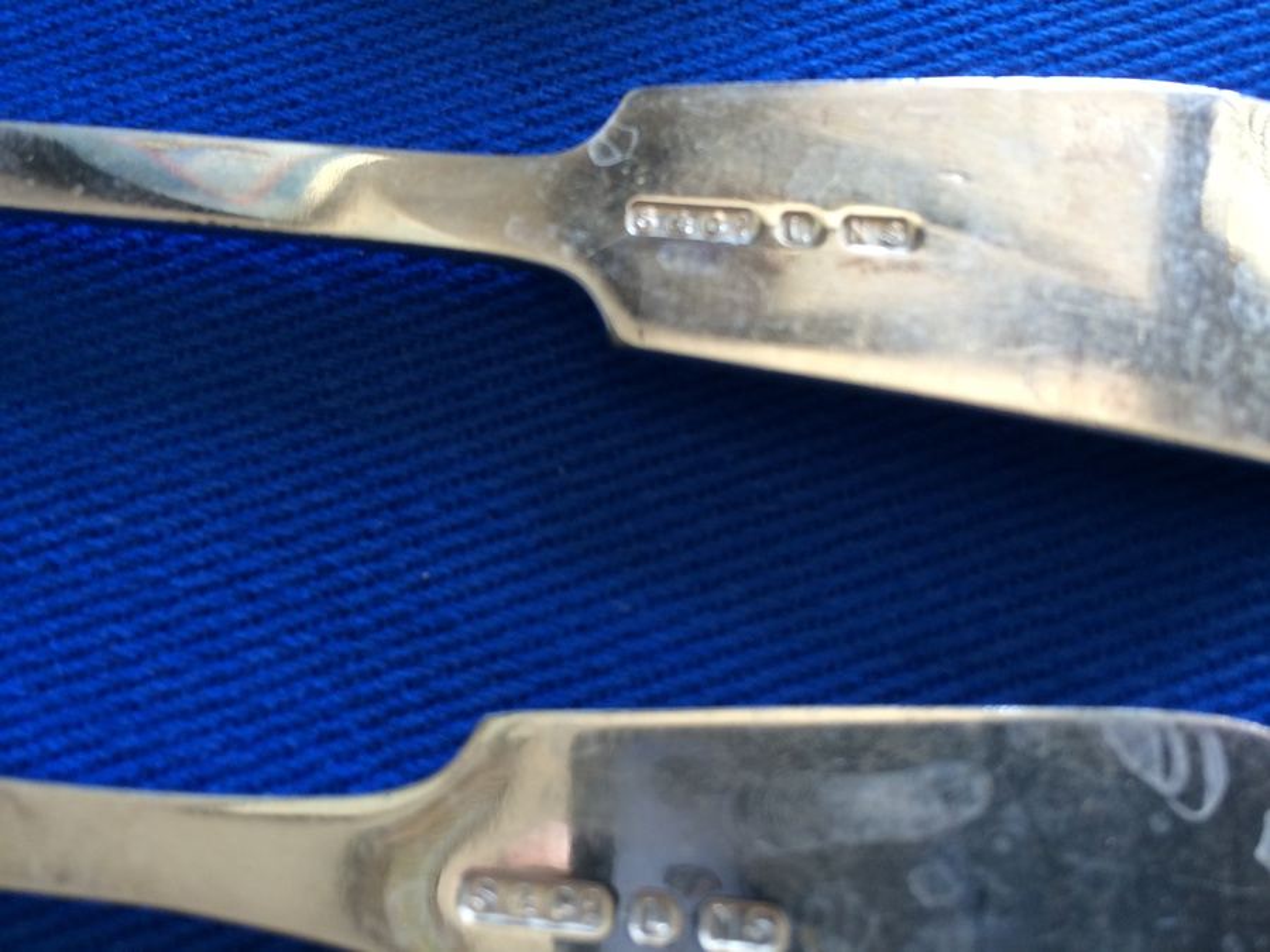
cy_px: 476
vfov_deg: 46.8
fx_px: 1101
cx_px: 635
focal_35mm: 30
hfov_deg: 60.0
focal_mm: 4.12
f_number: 2.2
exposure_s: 1/30
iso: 80
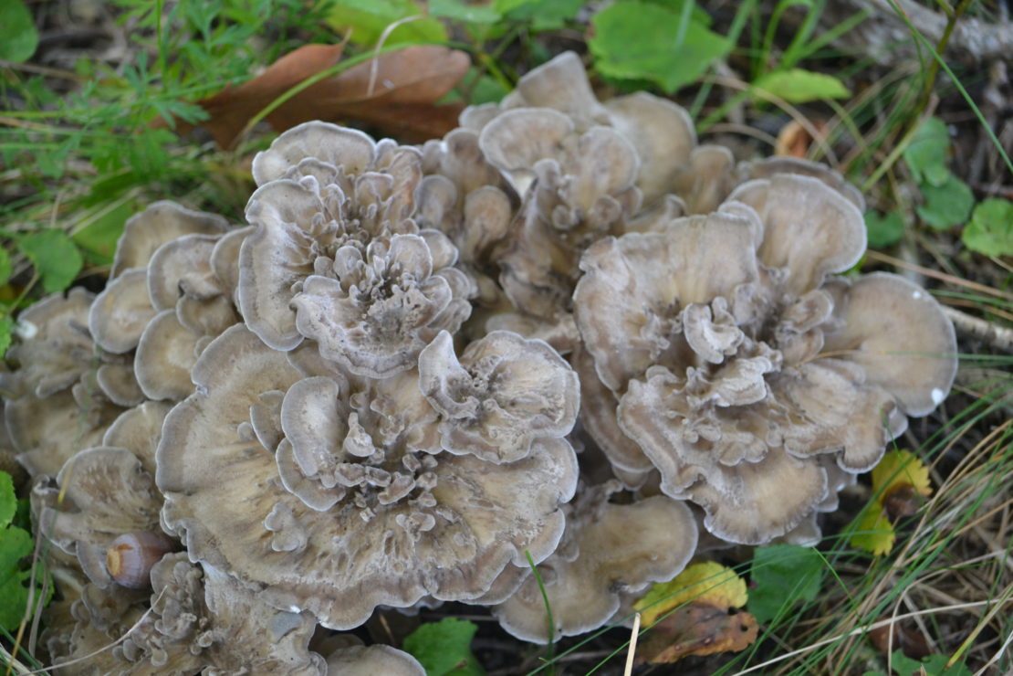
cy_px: 338
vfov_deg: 8.7
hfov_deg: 13.0
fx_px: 4432
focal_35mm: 158
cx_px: 506
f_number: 4.8
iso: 640
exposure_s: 1/60
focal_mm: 105
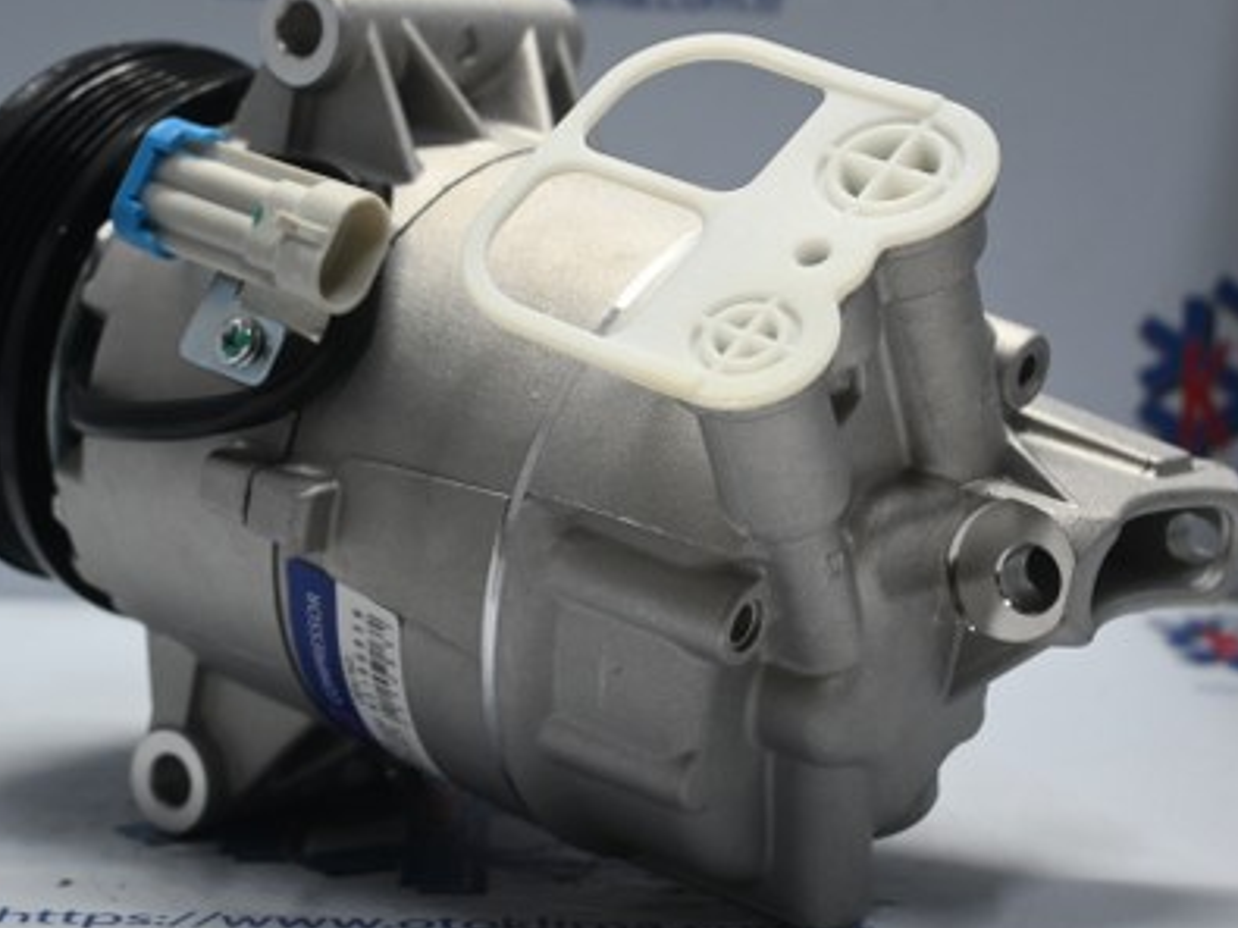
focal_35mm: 77
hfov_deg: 25.4
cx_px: 539
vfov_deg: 19.2
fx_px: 2743
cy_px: 395
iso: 640
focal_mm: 35
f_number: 5.3
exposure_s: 1/60
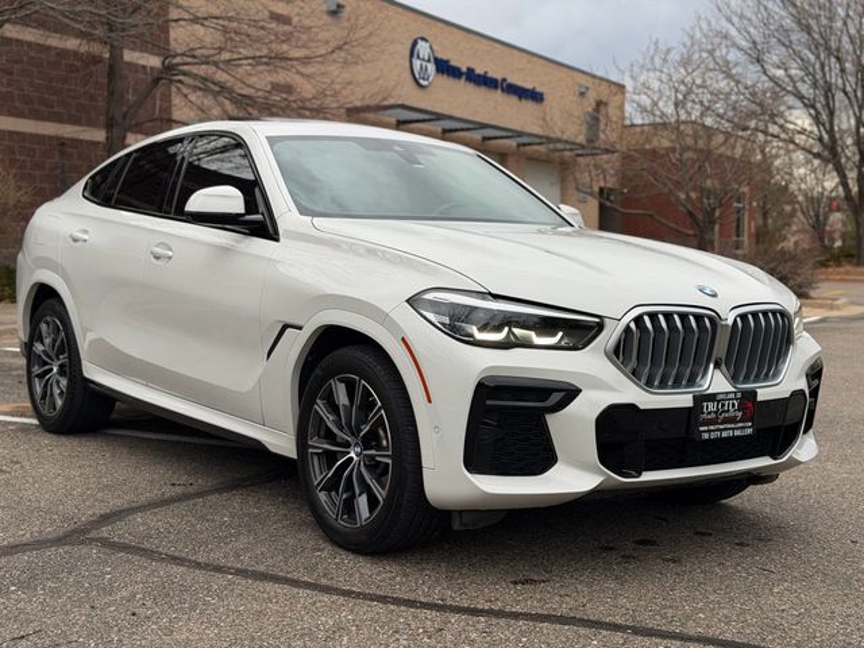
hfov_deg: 39.7
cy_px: 324
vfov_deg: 30.3
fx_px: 1198
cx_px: 432
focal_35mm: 48
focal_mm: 6.76
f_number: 1.78
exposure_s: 1/587
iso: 80
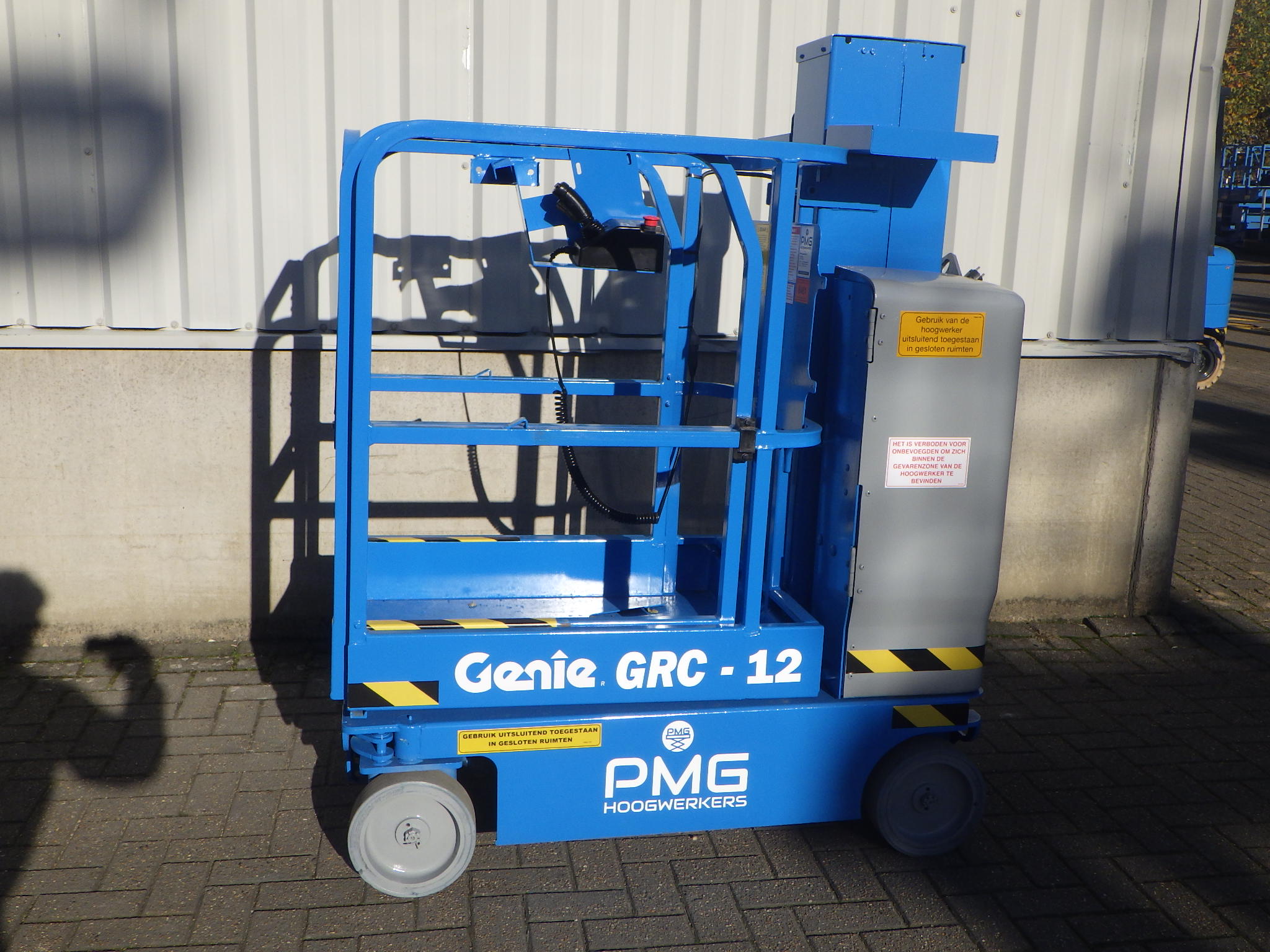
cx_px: 635
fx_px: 1247
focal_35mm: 34
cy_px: 476
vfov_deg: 41.8
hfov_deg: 54.0
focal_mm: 6.1
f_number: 4.6
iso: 125
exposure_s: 1/1250
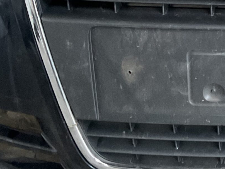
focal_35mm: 92
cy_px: 20
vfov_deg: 15.9
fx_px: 598
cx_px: 302
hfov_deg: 19.5
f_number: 1.8
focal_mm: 3
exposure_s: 1/50
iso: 250
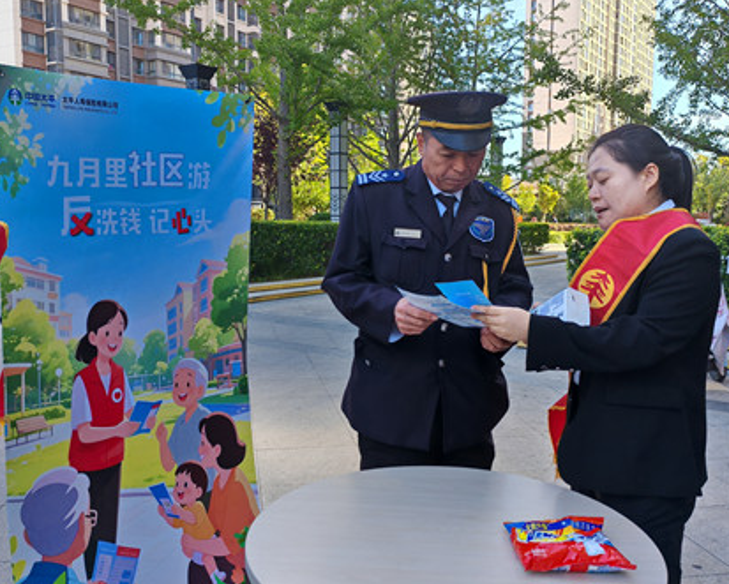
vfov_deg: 43.4
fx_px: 734
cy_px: 288
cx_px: 371
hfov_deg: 52.8
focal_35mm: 34
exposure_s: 1/480
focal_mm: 5.52
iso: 80
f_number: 1.9
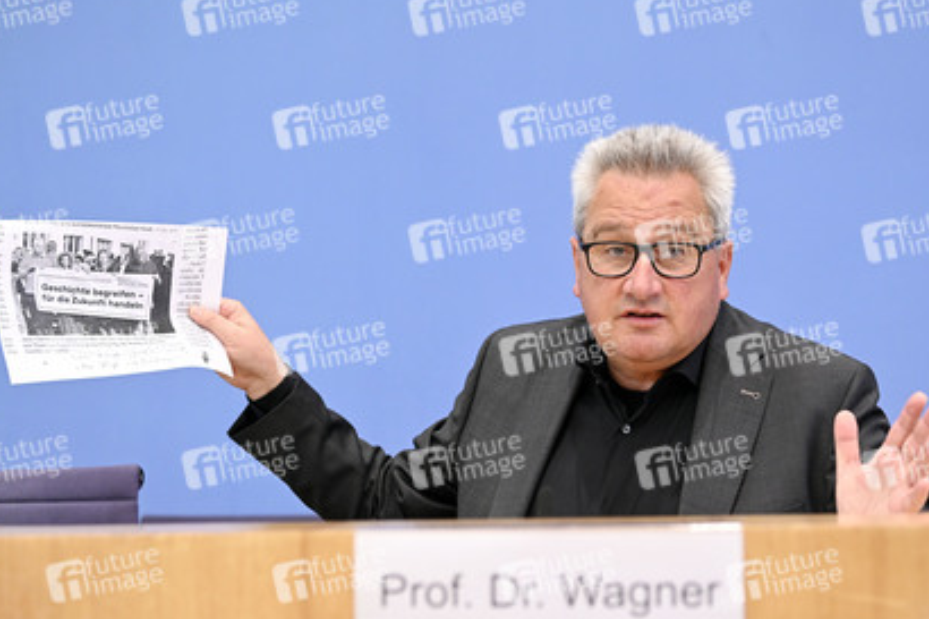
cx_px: 497
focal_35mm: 77
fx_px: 1986
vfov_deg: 17.7
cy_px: 292
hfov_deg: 26.3
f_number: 4
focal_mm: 70
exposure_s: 1/800
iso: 3200
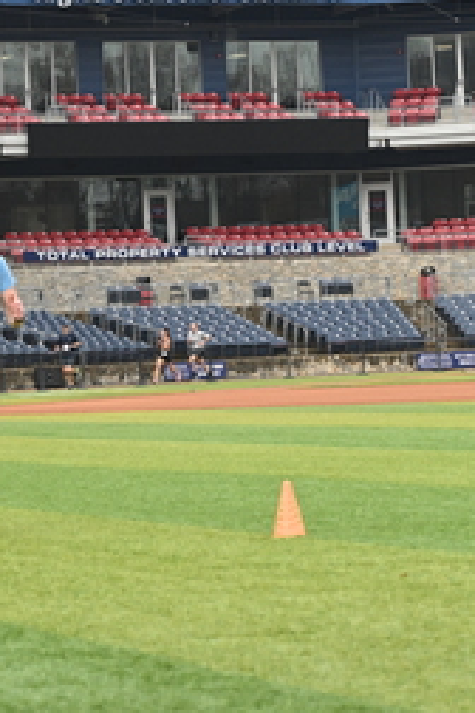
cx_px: 44
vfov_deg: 13.4
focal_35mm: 153
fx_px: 3028
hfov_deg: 8.9
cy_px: 249
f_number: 5.6
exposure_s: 1/1000
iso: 800
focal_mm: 70
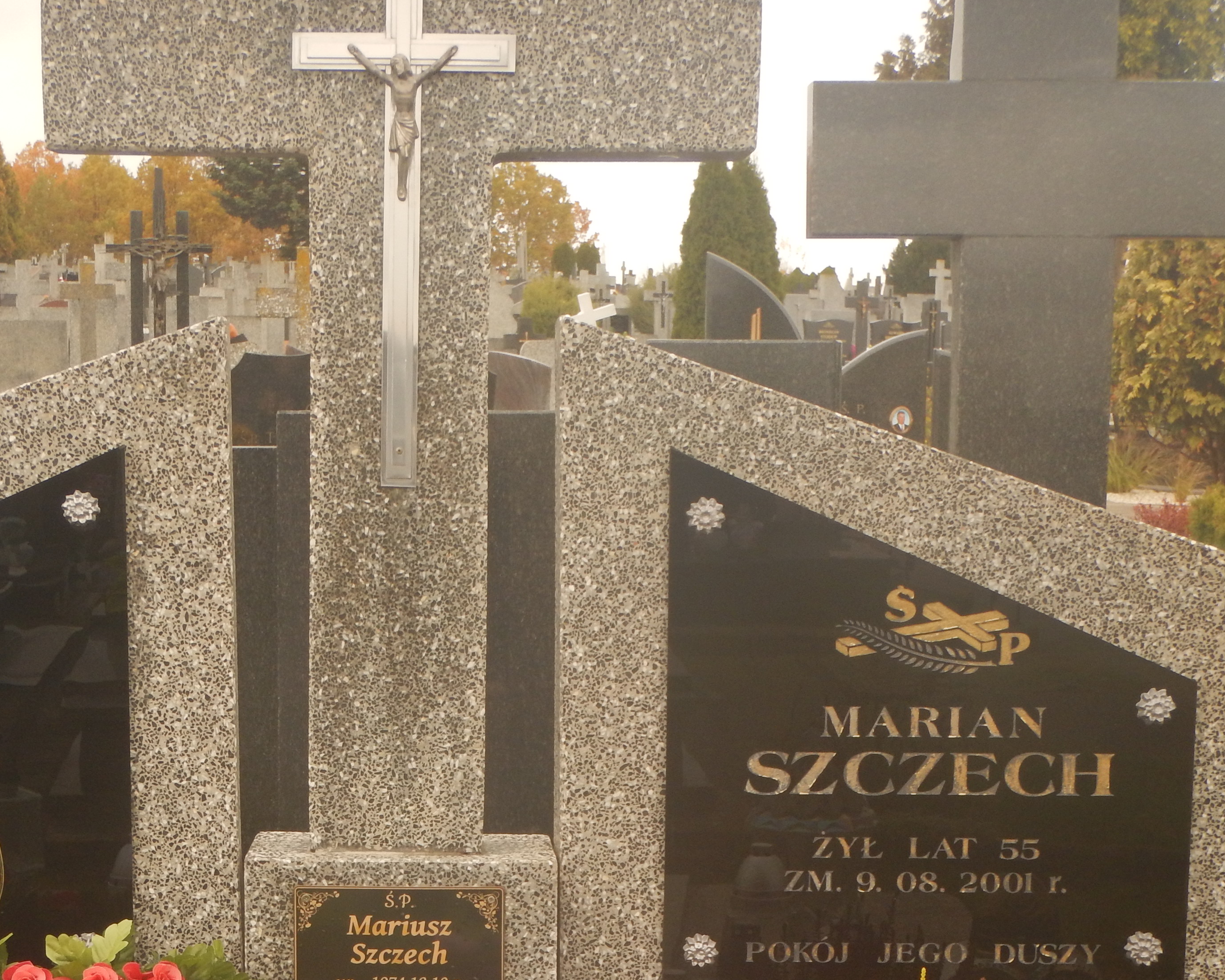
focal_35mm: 72
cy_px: 768
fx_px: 2610
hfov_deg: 26.2
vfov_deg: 21.0
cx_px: 385
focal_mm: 7.8
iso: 125
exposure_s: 1/100
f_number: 4.3
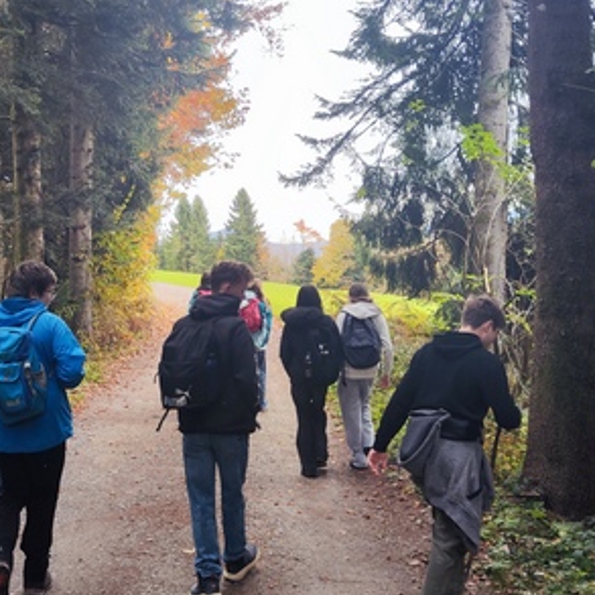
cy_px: 303
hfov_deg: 55.2
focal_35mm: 29
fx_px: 564
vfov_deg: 55.6
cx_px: 236
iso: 50
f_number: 1.88
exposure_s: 1/245
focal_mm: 5.59
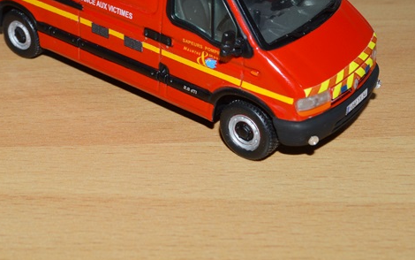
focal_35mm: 78
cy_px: -22
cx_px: 120
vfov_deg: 16.3
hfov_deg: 26.2
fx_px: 882
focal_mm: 24
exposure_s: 1/60
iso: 100
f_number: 8
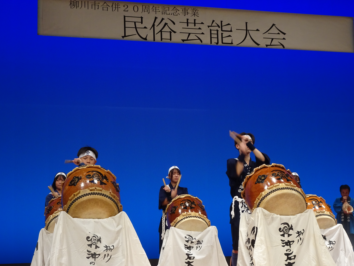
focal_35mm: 61
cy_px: 144
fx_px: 624
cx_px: 184
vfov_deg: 24.0
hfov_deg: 31.7
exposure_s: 1/60
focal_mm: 9.18
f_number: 4.5
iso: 160
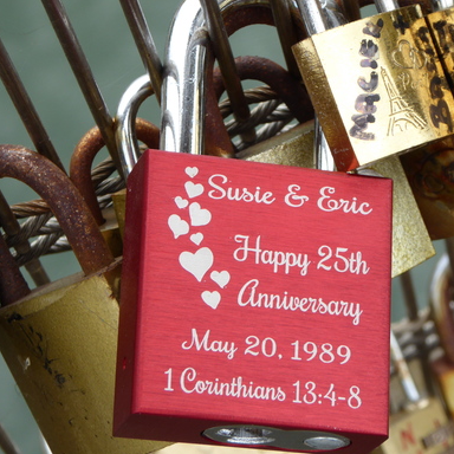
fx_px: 3072
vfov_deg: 8.5
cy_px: 226
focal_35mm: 207
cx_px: 246
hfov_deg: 8.5
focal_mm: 24.2
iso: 100
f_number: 5.3
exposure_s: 1/80
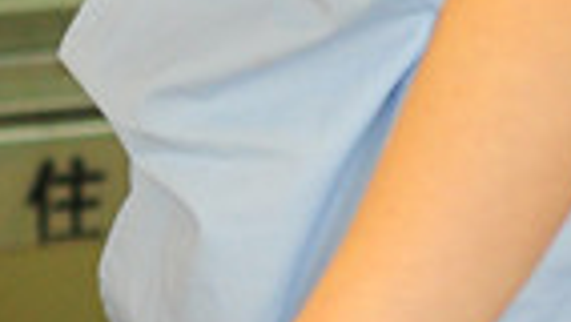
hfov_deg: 4.8
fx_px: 6680
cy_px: -392
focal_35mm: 441
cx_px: -627
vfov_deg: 2.7
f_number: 2.8
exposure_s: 1/250
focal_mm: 50
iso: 640
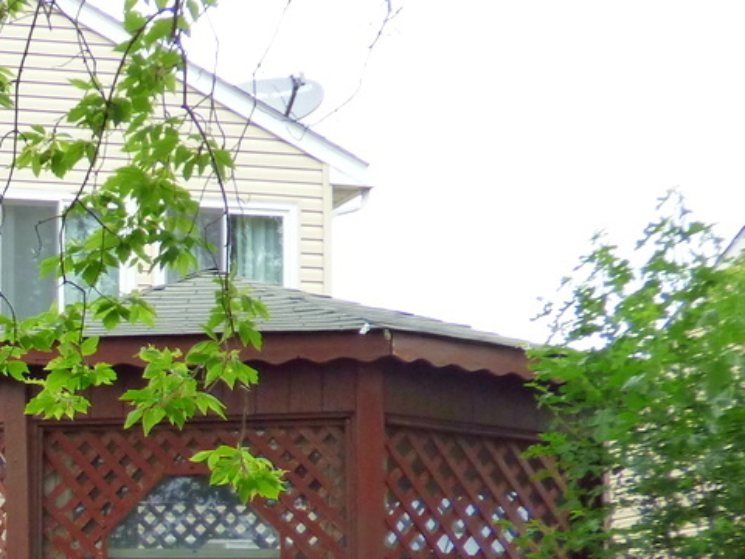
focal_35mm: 102
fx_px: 2195
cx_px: -265
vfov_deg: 14.2
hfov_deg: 17.8
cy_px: 589
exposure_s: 1/400
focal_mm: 5.97
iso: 160
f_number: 3.4
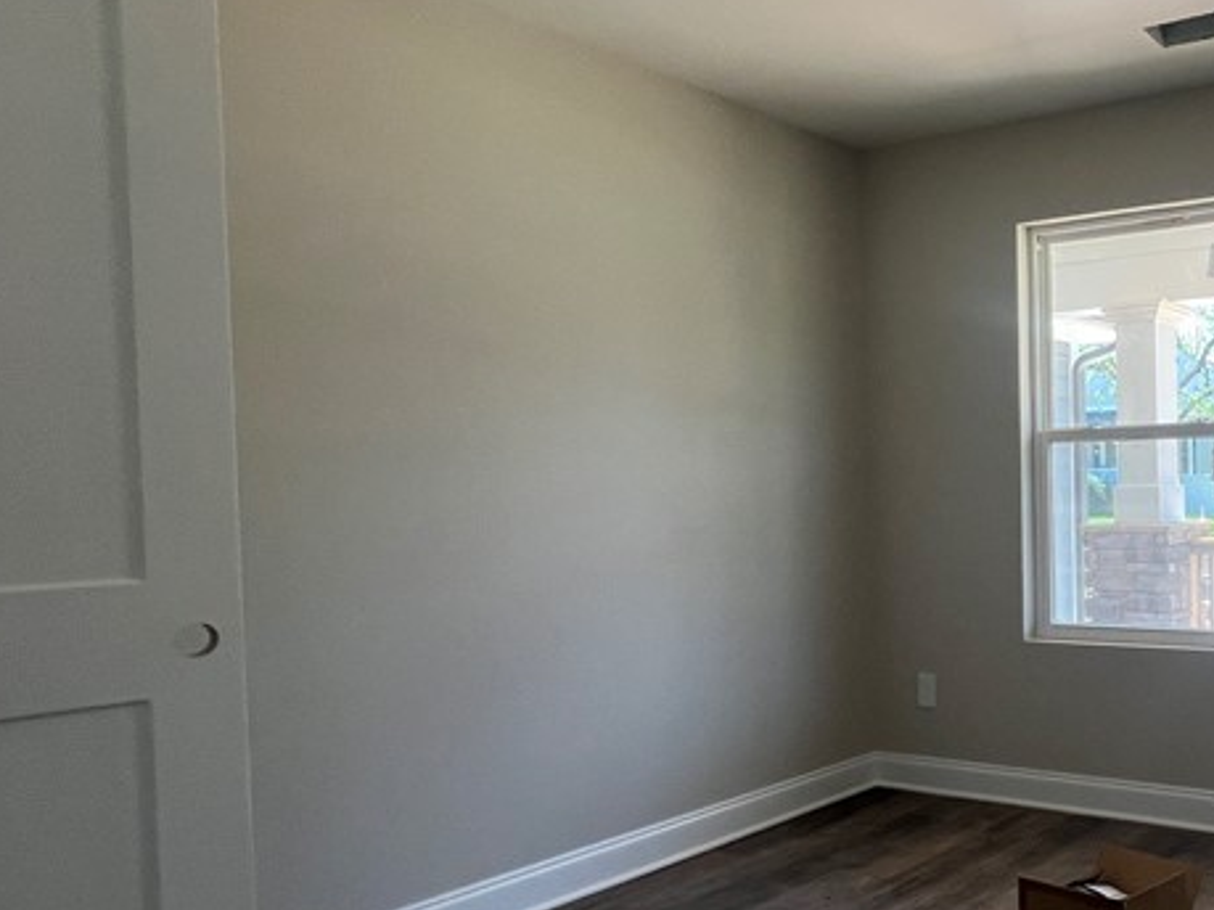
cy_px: 513
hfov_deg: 50.8
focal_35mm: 29
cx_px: 1190
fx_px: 1017
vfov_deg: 48.1
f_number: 1.8
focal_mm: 1.57
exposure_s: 1/99
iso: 50
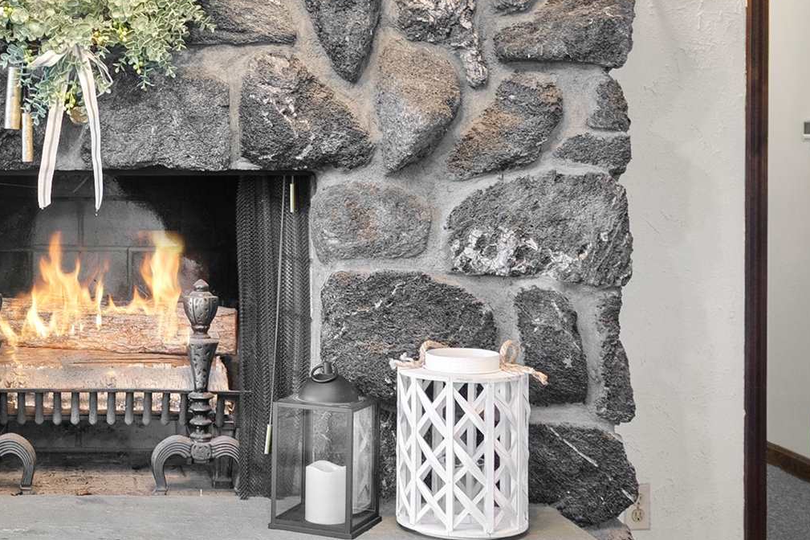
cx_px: 62
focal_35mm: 67
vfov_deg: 20.0
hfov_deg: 28.8
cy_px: 80
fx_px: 1507
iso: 320
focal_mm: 22
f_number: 8
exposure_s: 2.5
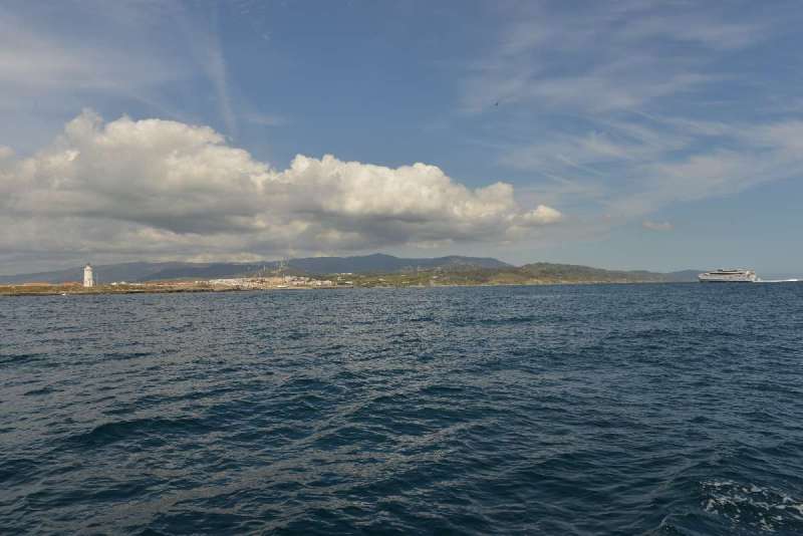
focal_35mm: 24
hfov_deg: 73.7
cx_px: 402
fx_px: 535
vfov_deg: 53.2
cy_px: 268
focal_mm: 24
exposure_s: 1/500
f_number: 11
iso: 160
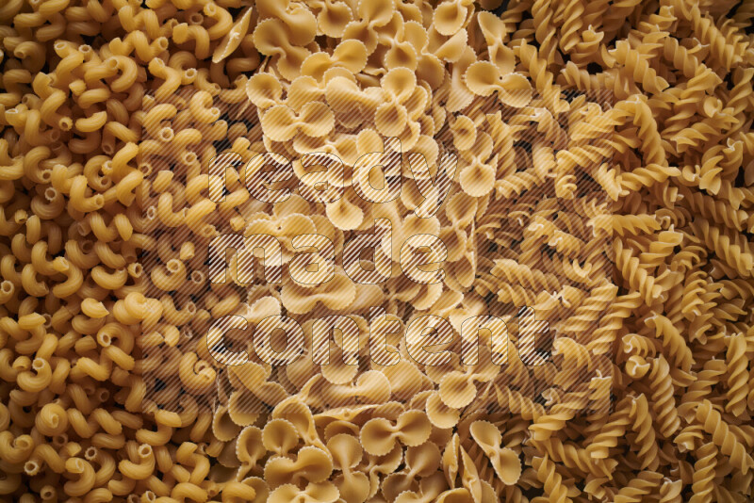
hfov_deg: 39.6
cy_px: 252
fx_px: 1048
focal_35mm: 50
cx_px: 377
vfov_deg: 27.0
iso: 160
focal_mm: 50
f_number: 8
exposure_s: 1/100
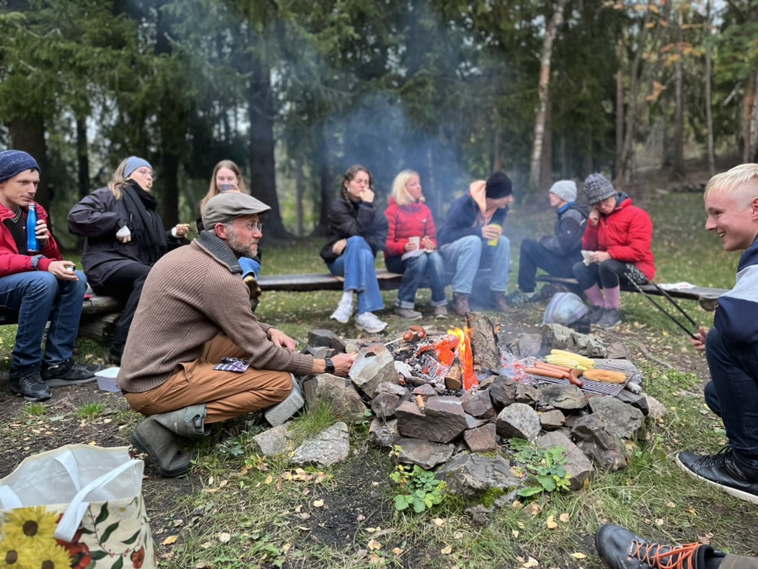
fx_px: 569
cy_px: 284
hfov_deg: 67.3
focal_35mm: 26
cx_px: 379
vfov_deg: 53.1
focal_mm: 5.1
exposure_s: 1/60
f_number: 1.6
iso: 320
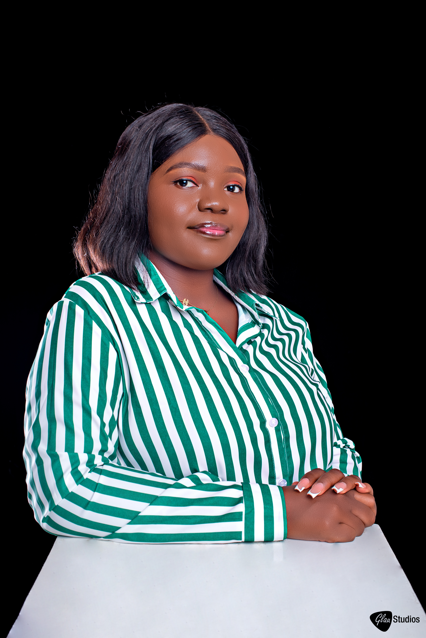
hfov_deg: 27.0
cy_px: 319
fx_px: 887
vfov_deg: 39.6
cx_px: 213
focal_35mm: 50
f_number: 9
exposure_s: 1/160
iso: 200
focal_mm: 50
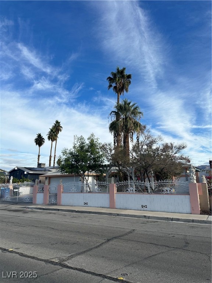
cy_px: 142
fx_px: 196
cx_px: 106
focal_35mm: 24
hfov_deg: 56.8
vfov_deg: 71.6
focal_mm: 6.86
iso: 80
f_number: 1.78
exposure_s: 1/4348
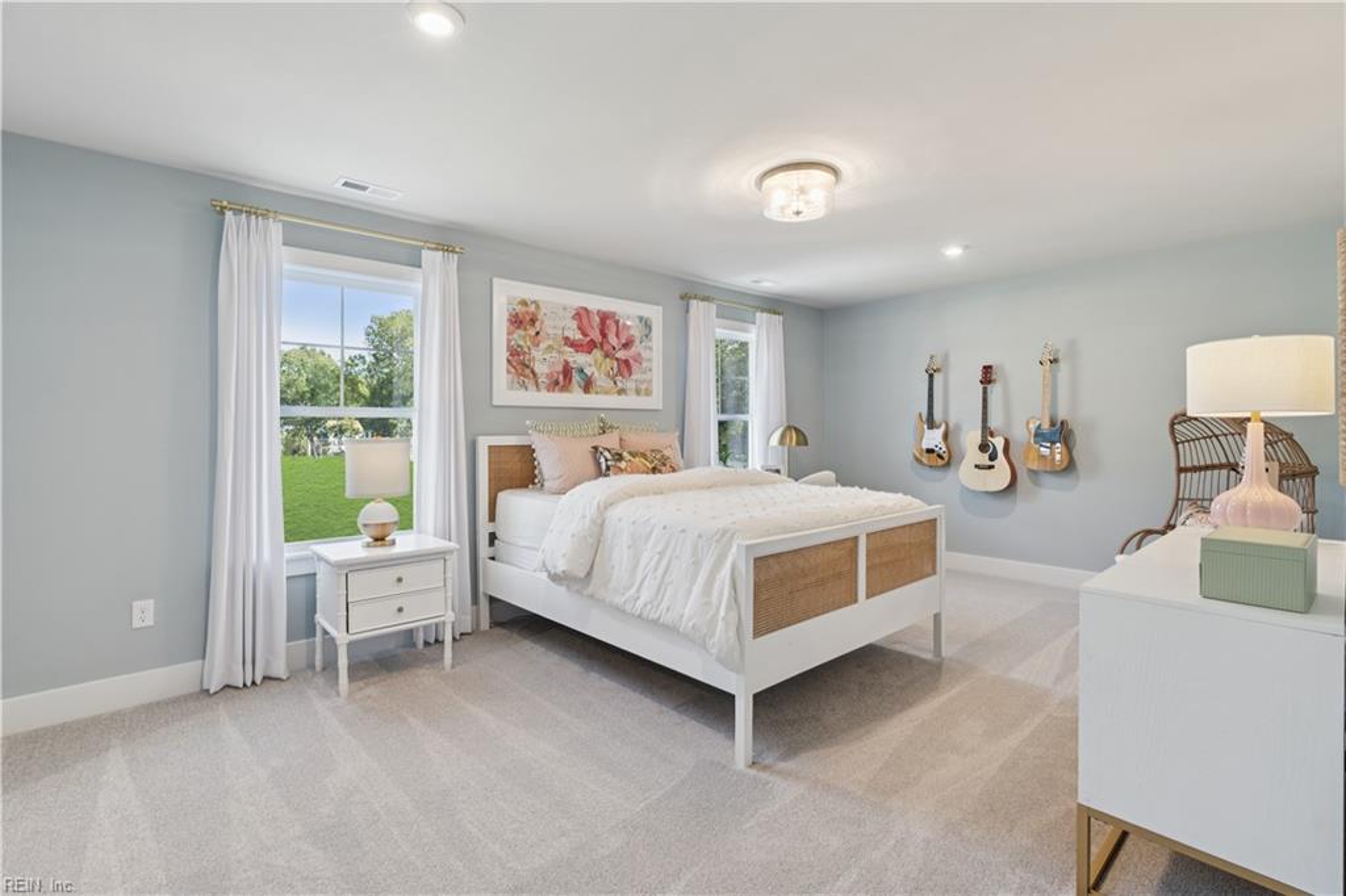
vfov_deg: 73.7
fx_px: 598
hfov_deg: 96.8
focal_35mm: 16
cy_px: 448
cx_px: 673
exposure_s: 1/10
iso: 160
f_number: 7.1
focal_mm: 16
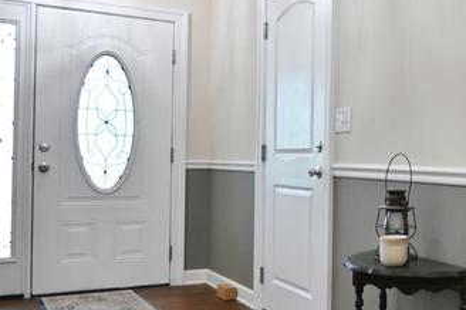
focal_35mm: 50
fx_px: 647
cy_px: 159
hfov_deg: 36.1
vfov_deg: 26.9
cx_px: 455
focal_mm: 16
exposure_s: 1/160
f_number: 2.8
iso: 400
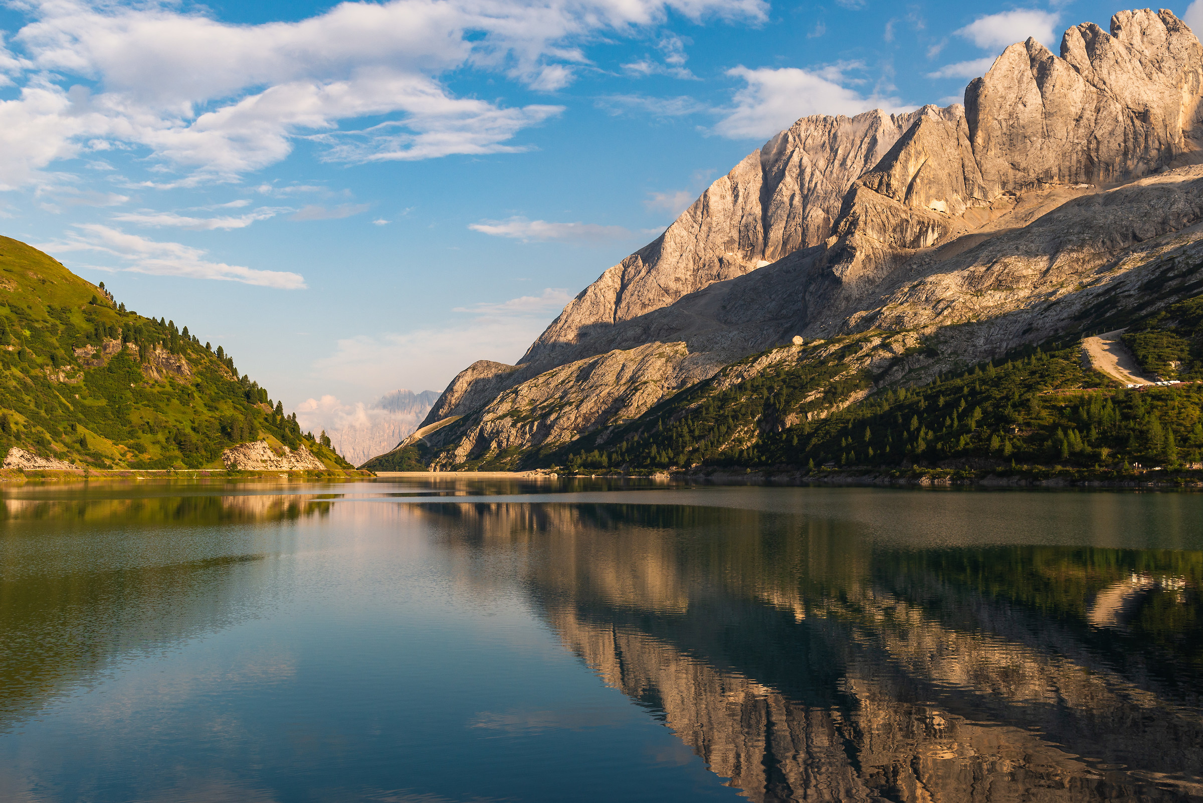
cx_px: 602
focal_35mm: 35
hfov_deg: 54.4
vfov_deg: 37.9
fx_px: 1170
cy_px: 402
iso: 200
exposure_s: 1/400
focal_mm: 35
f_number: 8
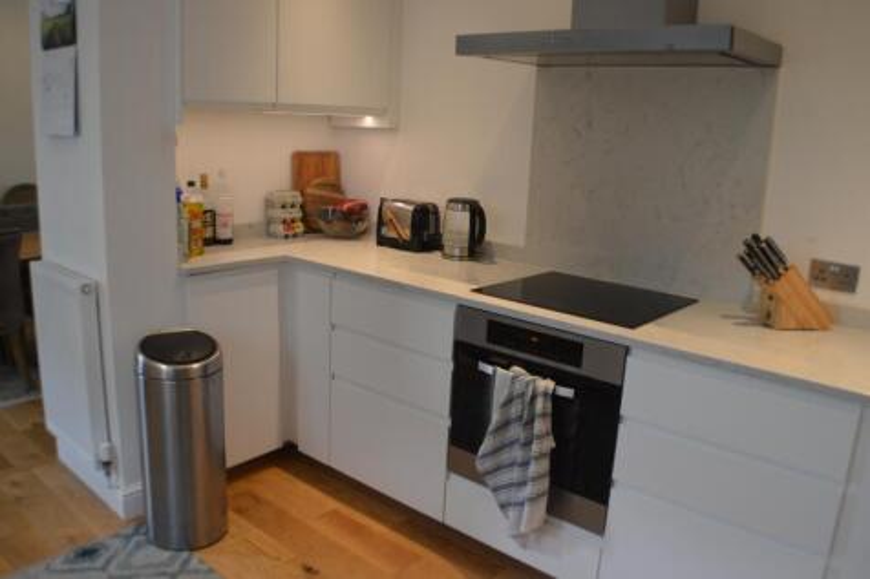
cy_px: 290
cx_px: 435
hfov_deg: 53.1
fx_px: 870
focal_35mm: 36
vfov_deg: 36.8
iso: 560
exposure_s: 1/60
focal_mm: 24
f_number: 4
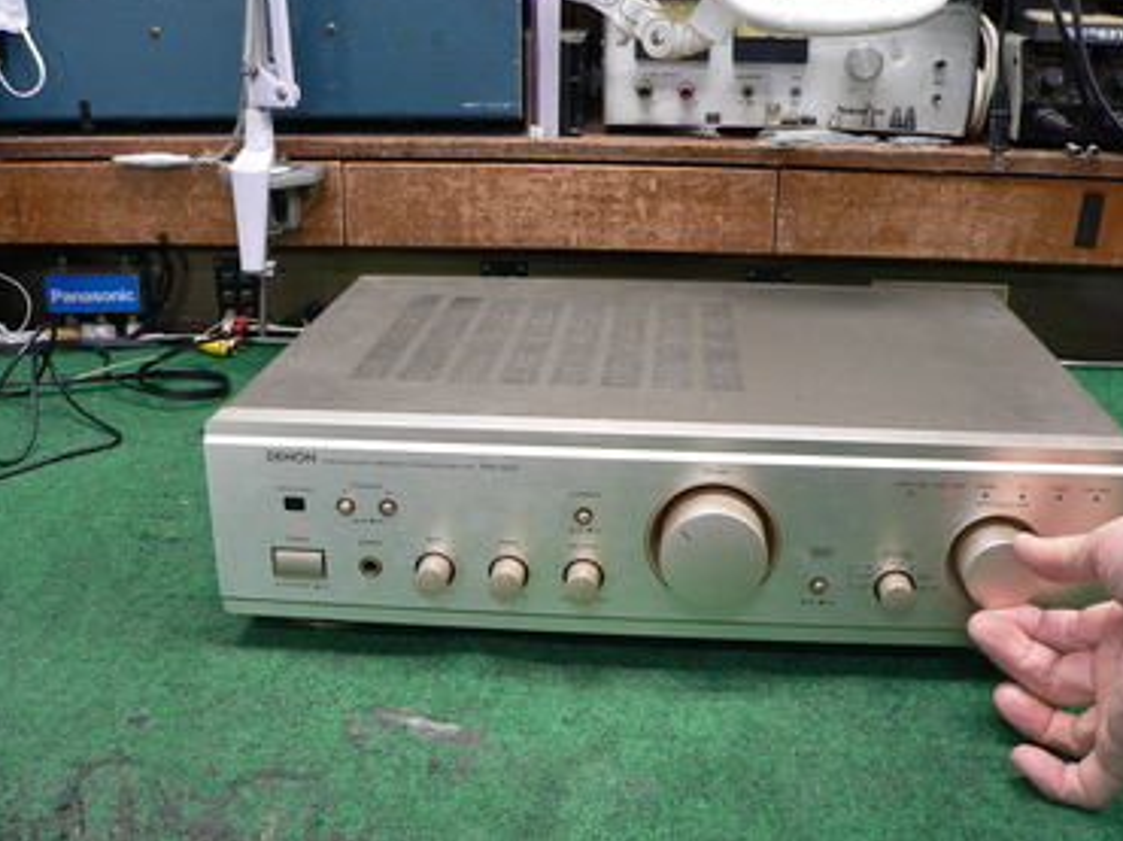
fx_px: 1200
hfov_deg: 50.2
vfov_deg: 38.6
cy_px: 411
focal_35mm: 37
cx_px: 571
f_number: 2.8
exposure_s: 1/15
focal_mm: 6
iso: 200
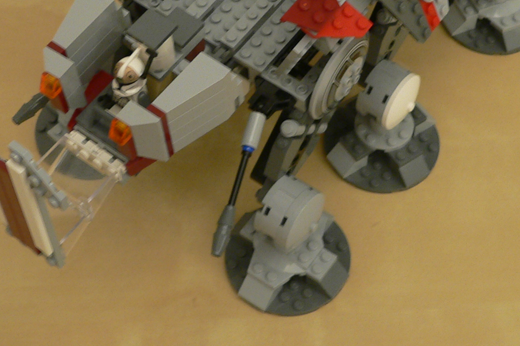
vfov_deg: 16.9
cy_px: -46
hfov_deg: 25.8
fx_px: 1126
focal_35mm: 78
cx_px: 349
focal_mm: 6
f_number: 2.8
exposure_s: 1/10
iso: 100
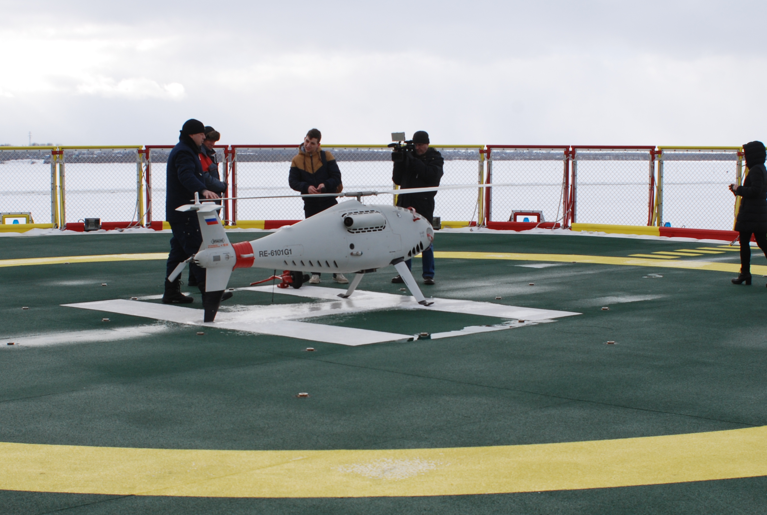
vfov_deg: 21.5
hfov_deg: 31.5
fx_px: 1358
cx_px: 340
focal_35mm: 64
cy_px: 294
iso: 200
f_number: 9
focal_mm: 35
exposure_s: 1/320
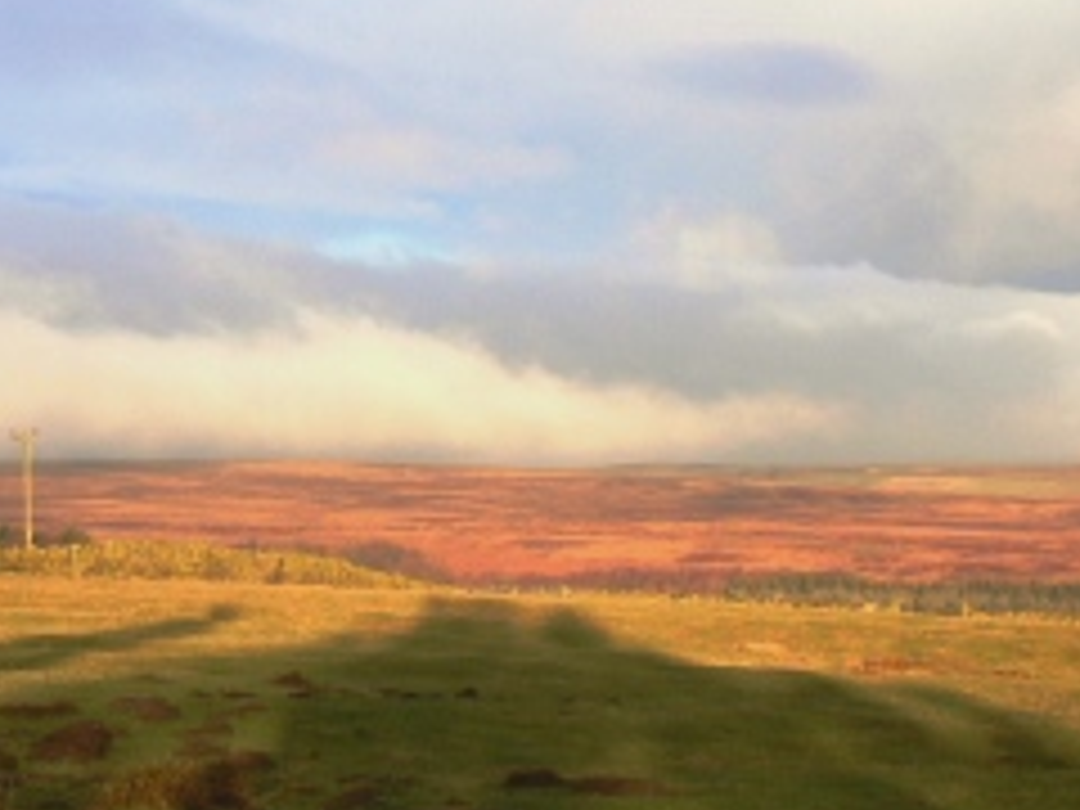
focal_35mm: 97
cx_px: 306
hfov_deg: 20.1
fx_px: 3026
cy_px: 450
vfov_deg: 15.2
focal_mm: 9.1
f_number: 5
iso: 80
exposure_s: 1/100
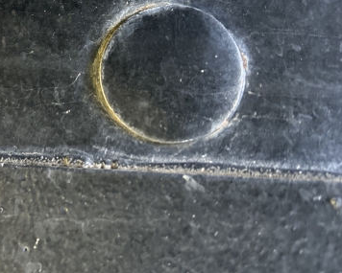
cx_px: 51
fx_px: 577
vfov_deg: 26.0
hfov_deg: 31.8
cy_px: 41
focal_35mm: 57
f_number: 1.5
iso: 500
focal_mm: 5.7
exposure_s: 1/60
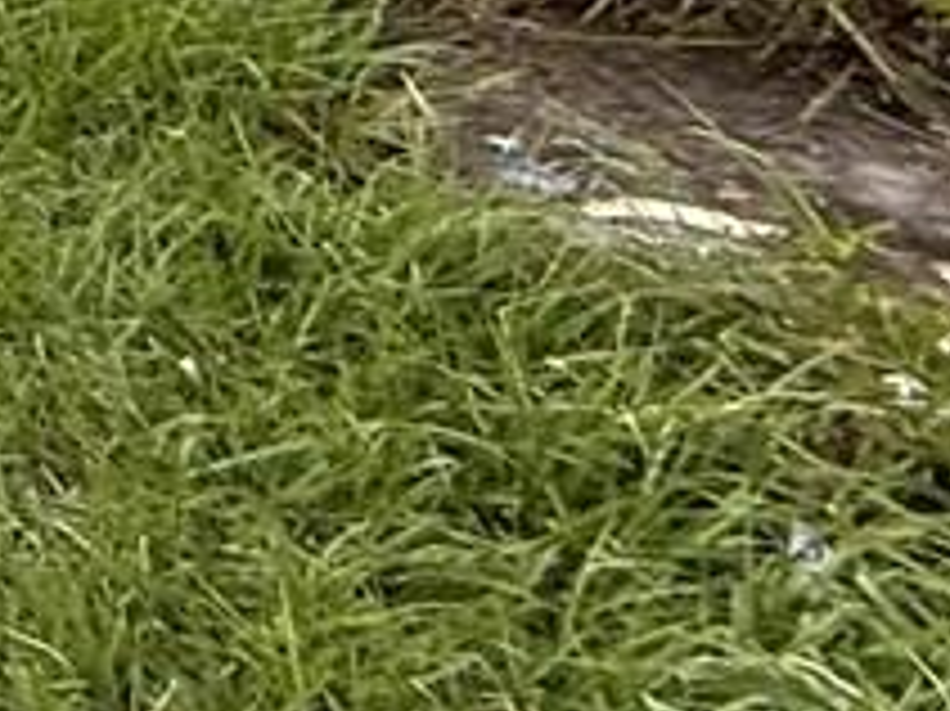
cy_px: -1120
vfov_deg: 11.1
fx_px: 2907
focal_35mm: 106
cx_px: -2049
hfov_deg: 10.7
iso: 64
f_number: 2.2
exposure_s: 1/230
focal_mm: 2.22
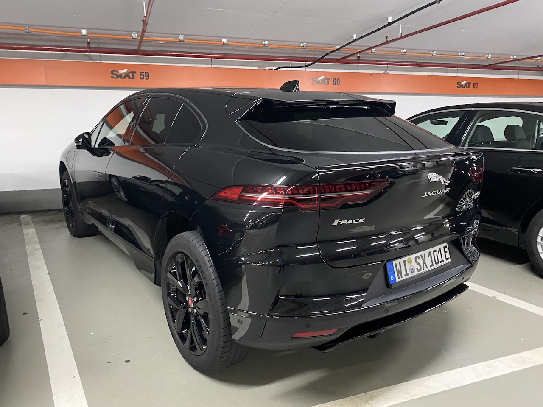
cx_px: 272
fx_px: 408
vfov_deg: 53.1
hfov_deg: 67.3
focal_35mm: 26
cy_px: 204
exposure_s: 1/25
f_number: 1.8
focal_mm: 4.25
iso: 500
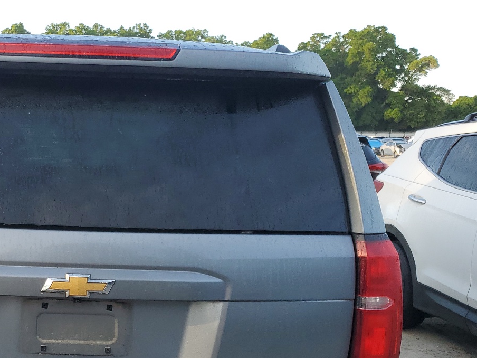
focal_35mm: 46
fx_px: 634
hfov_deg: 39.4
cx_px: 87
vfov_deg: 30.4
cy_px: 306
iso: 50
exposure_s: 1/385
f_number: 1.5
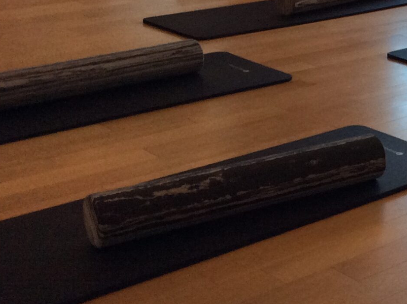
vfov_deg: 16.8
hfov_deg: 20.8
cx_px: 506
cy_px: 57
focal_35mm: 87
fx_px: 1021
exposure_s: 1/120
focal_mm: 3.3
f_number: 2.4
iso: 64
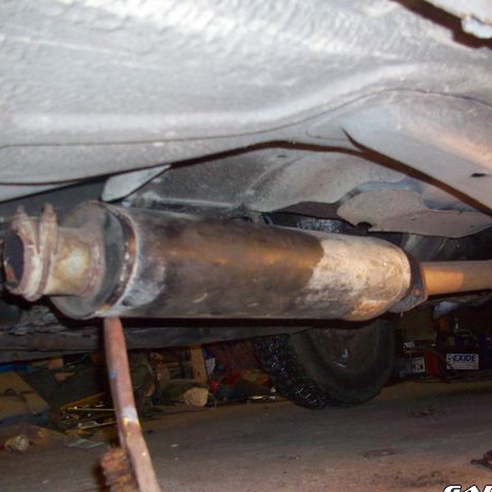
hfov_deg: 40.8
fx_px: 659
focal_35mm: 41
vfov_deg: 40.9
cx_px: 287
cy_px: 250
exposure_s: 1/60
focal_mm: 5.7
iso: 160
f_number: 2.8
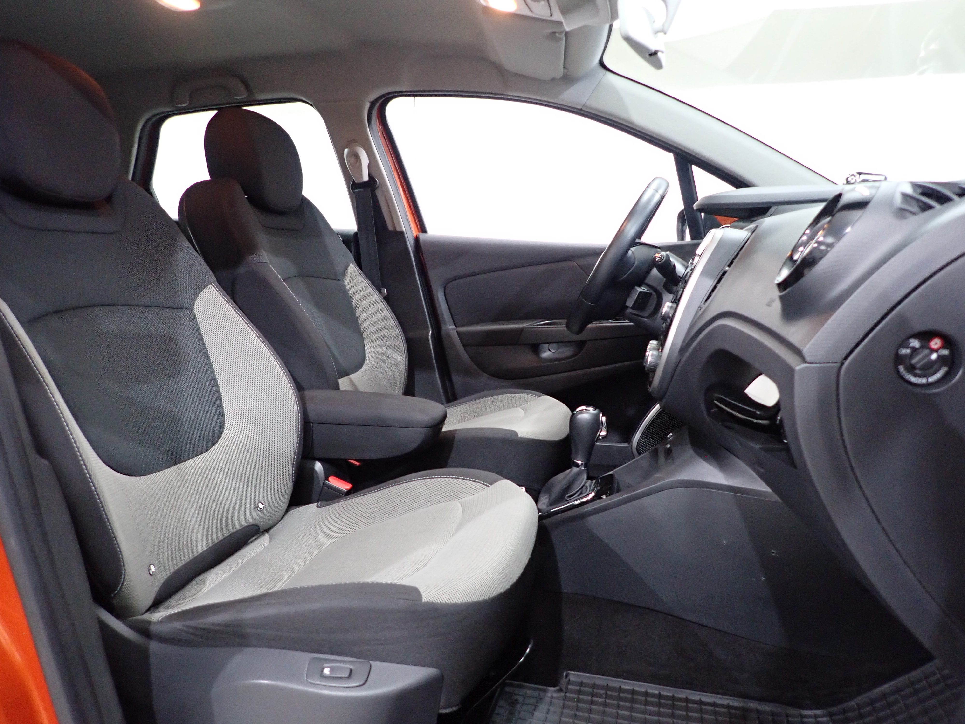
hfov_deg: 69.4
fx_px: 697
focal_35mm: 25
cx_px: 482
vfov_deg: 54.9
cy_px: 362
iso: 500
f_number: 2
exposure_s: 1/30
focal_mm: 4.5
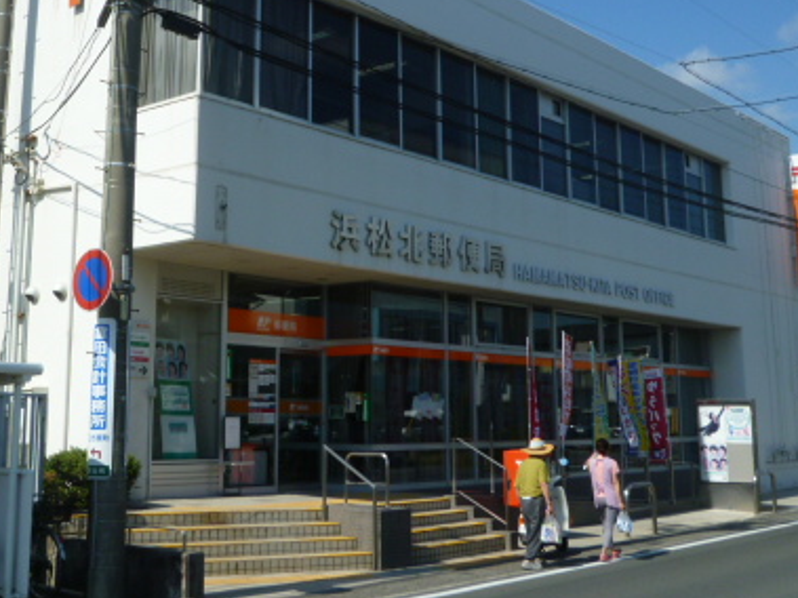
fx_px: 1129
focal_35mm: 49
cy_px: 173
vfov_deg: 29.3
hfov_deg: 38.7
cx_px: 305
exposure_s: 1/500
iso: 80
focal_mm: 5.2
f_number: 5.6
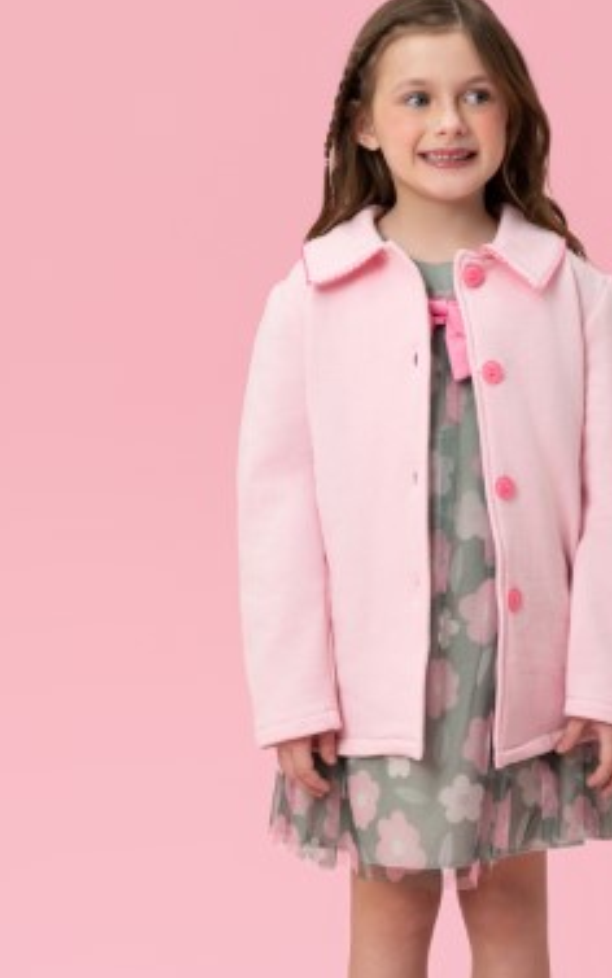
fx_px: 3758
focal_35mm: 141
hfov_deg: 9.3
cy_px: 591
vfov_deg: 14.8
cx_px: 446
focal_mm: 68
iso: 100
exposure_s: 1/125
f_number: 6.3
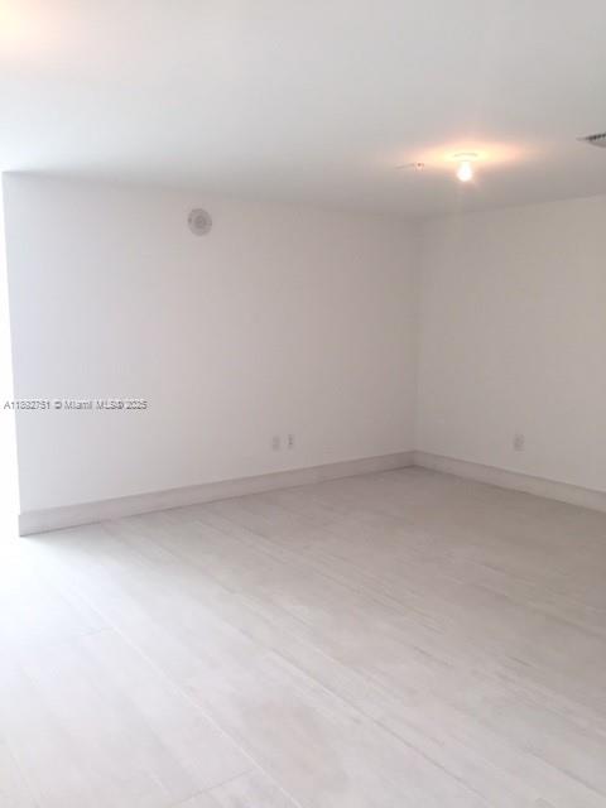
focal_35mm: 29
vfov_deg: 61.7
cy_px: 404
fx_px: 677
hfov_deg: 48.2
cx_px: 303
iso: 32
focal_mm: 4.15
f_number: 2.2
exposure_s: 1/40
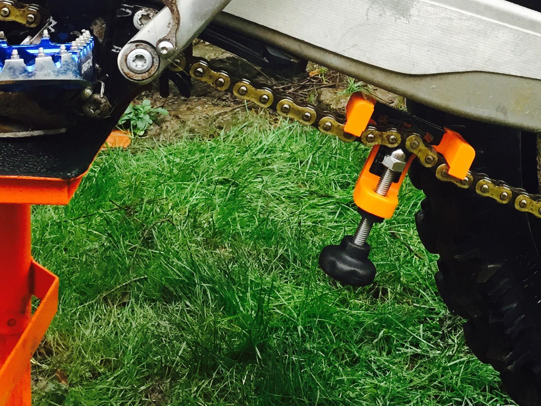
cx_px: 452
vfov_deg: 20.7
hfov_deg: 27.5
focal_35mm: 69
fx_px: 1078
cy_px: 6
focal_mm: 4.15
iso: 64
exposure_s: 1/30
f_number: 2.2
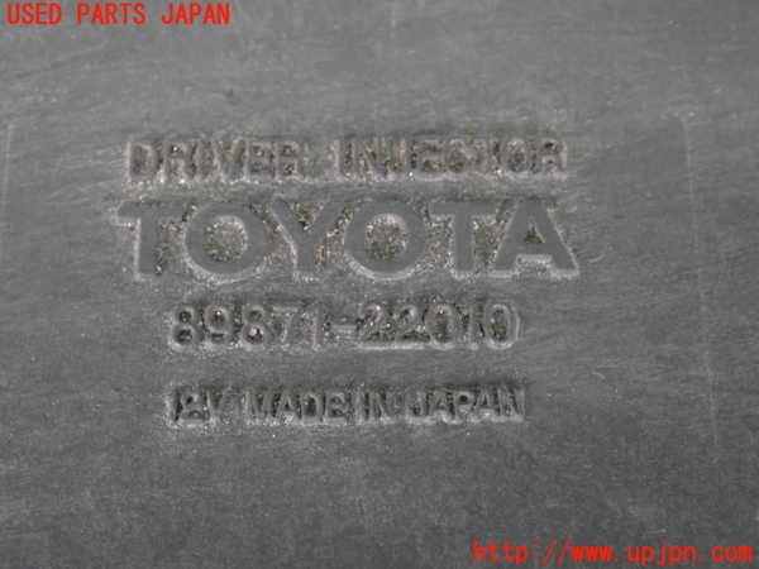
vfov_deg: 18.0
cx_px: 380
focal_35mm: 82
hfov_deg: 23.8
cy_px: 284
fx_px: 1798
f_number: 4.3
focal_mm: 14.62
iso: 2500
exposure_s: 1/30
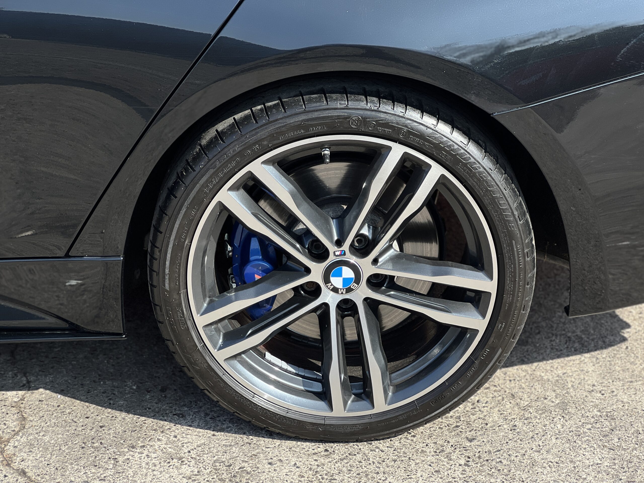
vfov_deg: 19.1
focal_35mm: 77
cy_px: 242
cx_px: 322
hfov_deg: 25.3
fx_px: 1433
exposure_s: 1/354
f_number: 2.8
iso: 32
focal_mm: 9
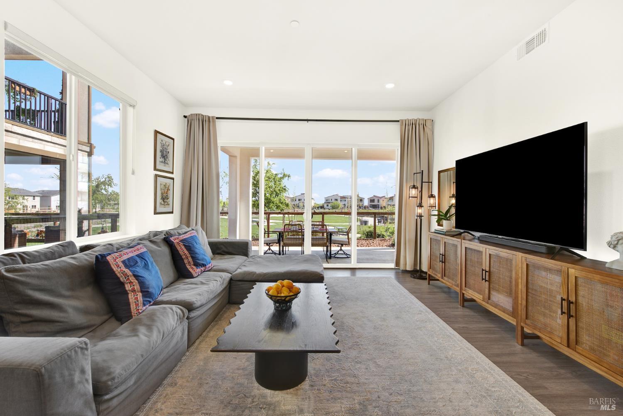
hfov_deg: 104.2
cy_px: 208
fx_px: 242
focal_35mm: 14
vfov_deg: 81.3
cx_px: 312
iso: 100
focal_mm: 14
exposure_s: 1/10
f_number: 14
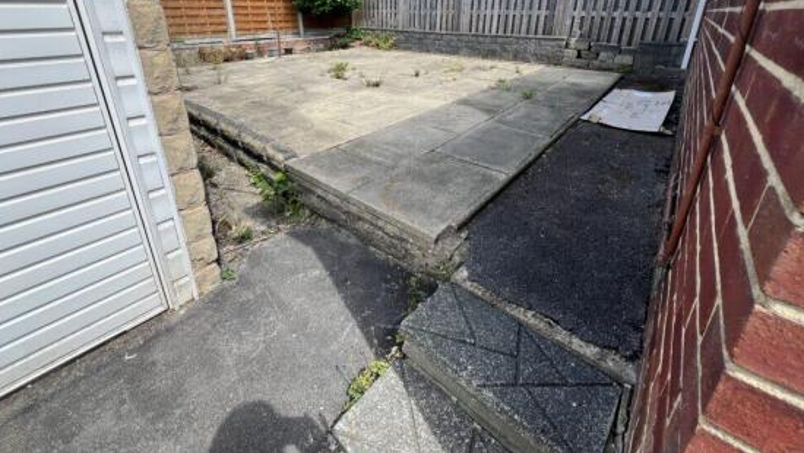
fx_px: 320
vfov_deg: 67.7
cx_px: 391
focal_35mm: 15
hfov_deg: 102.9
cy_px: 135
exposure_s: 1/592
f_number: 1.8
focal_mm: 1.57
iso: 32
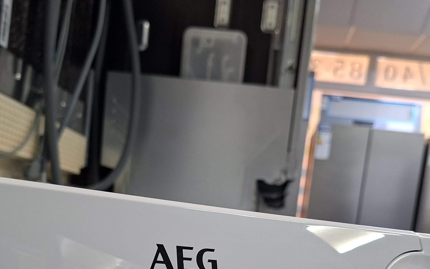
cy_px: 293
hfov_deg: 44.4
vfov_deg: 26.4
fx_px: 527
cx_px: 217
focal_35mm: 45
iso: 250
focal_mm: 5.54
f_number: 1.8
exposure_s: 1/100
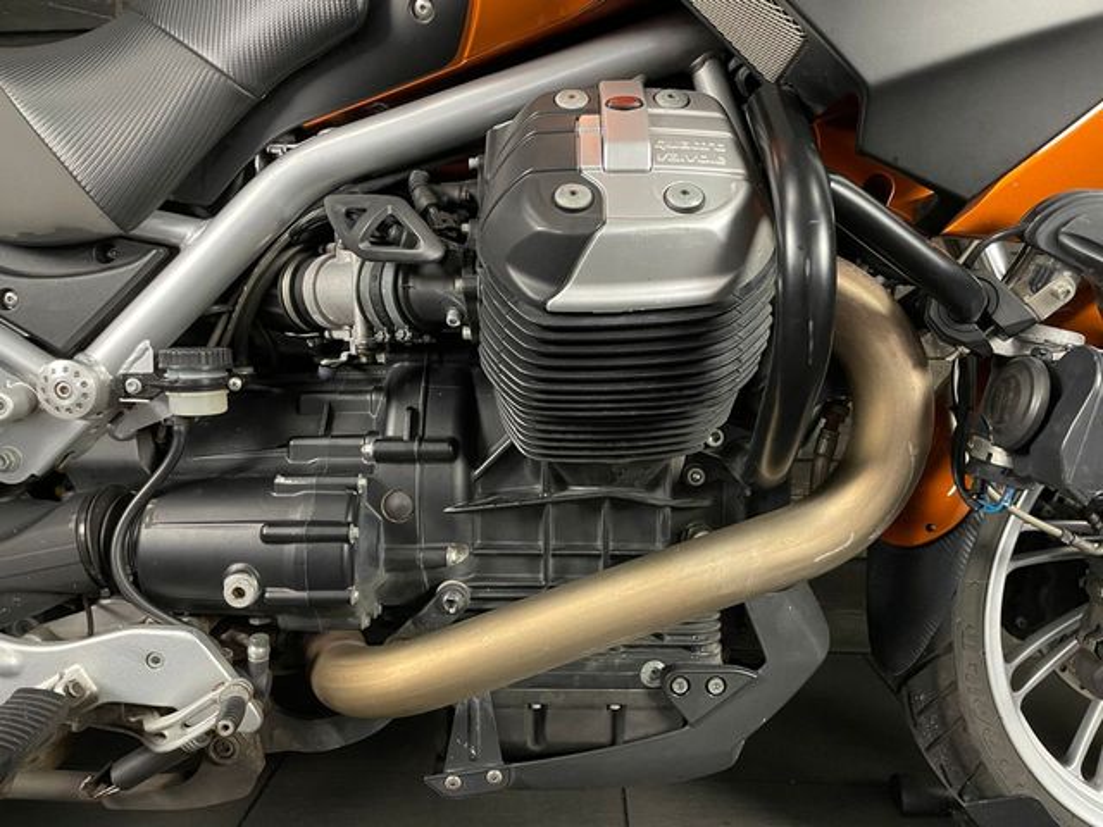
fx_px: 828
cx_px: 552
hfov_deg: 67.3
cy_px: 414
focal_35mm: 26
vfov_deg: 53.1
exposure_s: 1/33
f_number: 1.6
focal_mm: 4.2
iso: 640
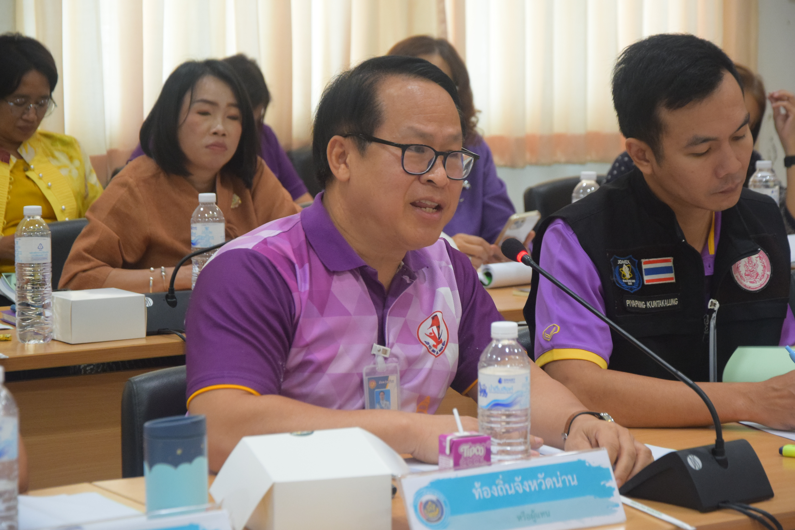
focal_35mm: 112
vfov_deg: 12.2
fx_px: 2485
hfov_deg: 18.2
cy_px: 265
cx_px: 398
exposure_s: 1/80
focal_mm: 75
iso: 2000
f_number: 5.3
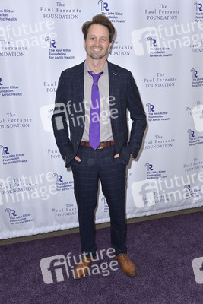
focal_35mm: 35
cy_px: 152
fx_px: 296
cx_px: 102
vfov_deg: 54.4
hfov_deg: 37.9
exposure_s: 1/250
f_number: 6.3
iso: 400
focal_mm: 35
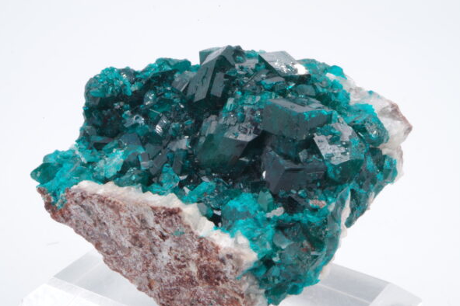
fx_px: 971
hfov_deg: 26.7
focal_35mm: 76
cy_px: 153
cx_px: 232
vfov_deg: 17.9
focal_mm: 50
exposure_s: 1/1.25
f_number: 6.3
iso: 100
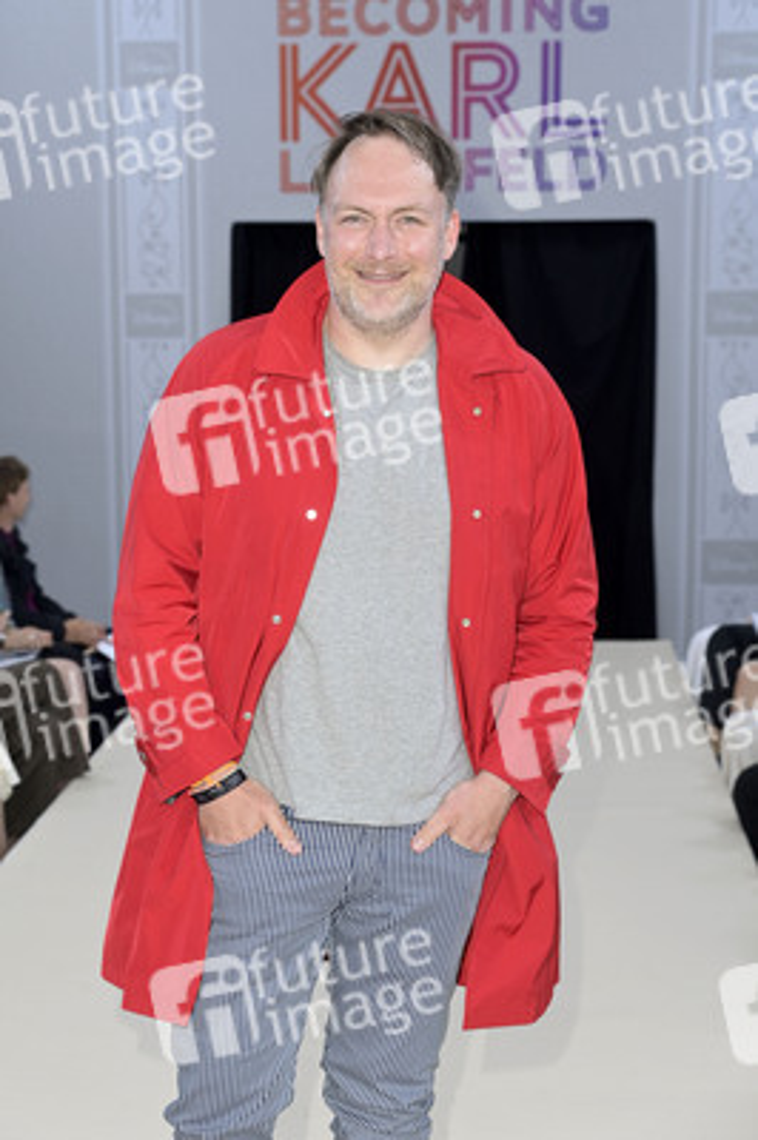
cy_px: 570
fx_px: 2373
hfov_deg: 18.2
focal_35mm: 75
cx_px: 379
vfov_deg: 27.0
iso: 500
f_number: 5.6
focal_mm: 75
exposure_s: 1/250
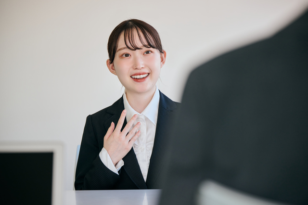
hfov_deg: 18.6
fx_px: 941
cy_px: 102
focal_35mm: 110
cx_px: 154
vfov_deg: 12.4
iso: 360
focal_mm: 110
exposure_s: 1/250
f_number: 2.8
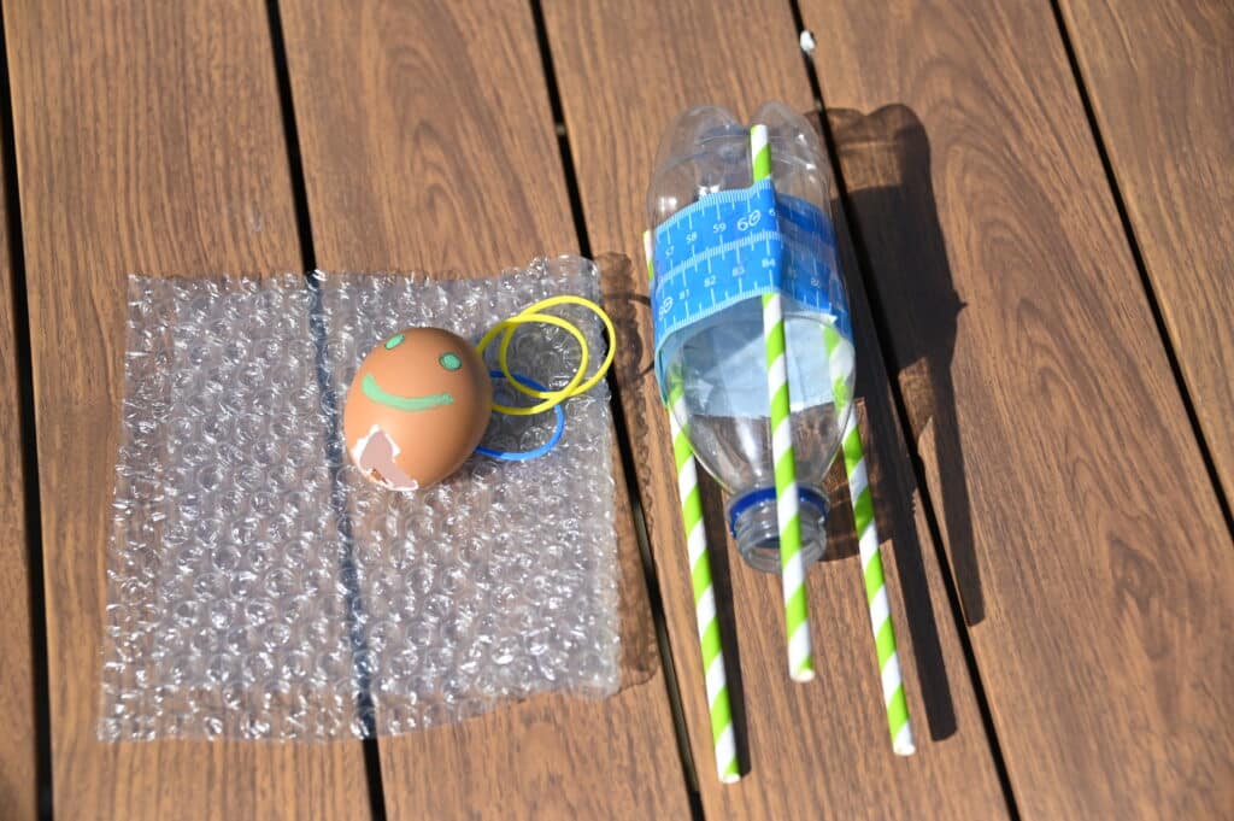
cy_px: 410
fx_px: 2808
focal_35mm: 82
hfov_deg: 24.8
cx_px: 617
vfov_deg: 16.6
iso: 1250
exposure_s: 1/8000
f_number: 5
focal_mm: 82
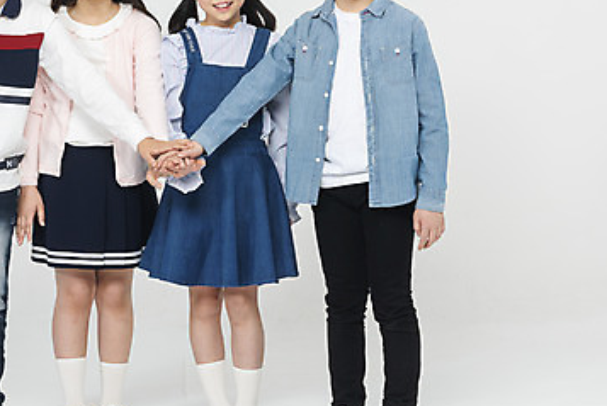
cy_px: 144
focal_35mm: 109
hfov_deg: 18.7
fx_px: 1840
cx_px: 179
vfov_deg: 12.6
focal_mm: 65
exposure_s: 1/125
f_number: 20
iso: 100
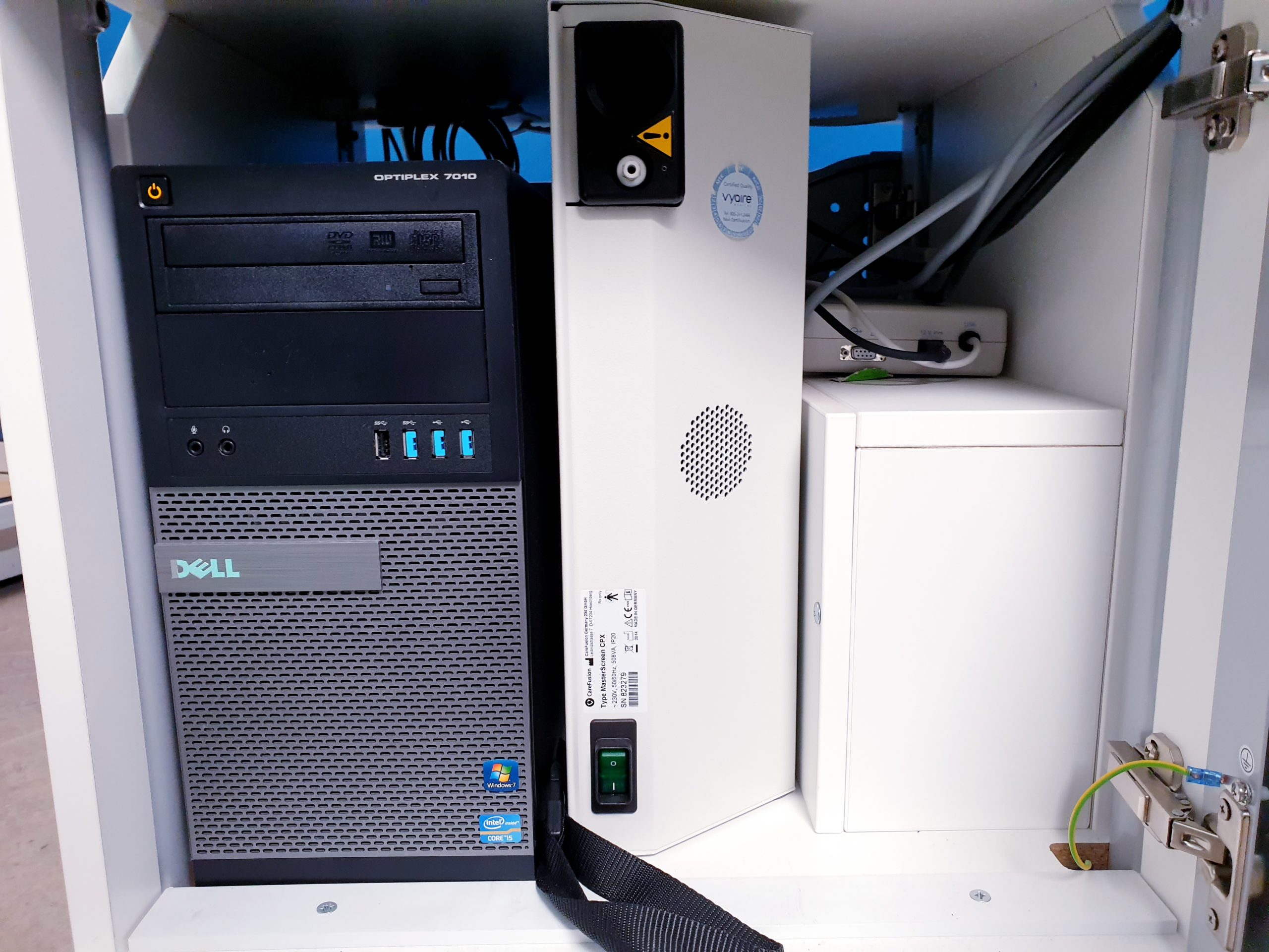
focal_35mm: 26
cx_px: 634
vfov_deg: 53.1
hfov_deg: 67.3
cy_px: 476
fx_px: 953
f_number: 2.4
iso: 200
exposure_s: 1/50
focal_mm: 4.3
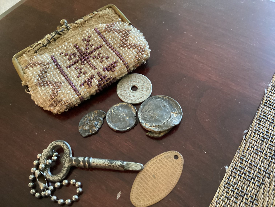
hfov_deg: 58.3
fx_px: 246
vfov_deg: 45.4
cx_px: 138
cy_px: 104
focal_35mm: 31
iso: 800
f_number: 2.4
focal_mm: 3.3
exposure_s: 1/30
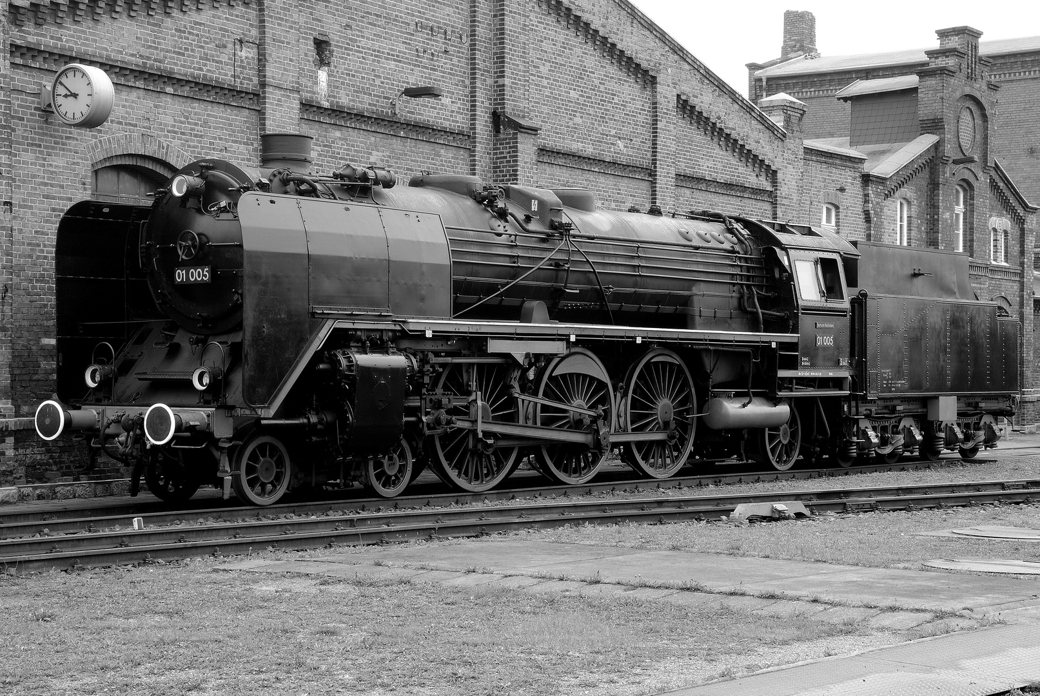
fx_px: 2083
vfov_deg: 19.0
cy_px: 348
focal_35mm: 72
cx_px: 520
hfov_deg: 28.0
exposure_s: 1/1.3
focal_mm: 48
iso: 100
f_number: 22
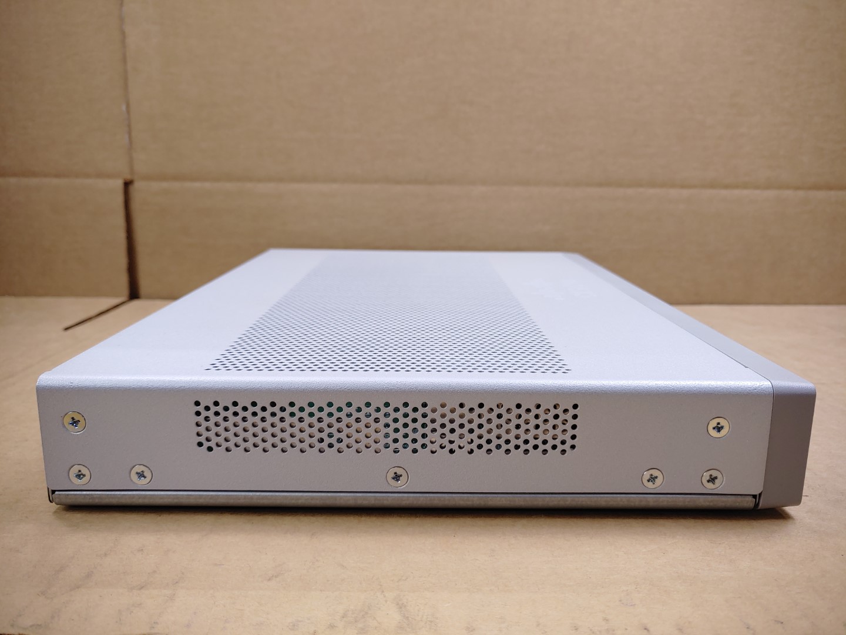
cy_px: 318
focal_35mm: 26
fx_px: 635
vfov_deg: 53.1
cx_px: 423
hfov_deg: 67.3
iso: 50
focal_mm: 4.36
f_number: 1.8
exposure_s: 1/149
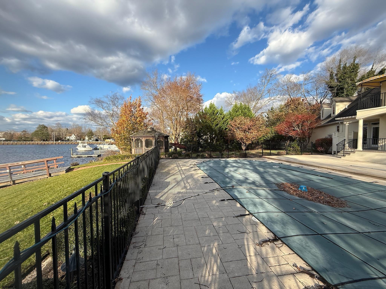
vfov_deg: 85.7
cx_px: 193
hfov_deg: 102.1
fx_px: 156
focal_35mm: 14
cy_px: 144
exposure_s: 1/864
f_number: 2.2
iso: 50
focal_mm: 2.22
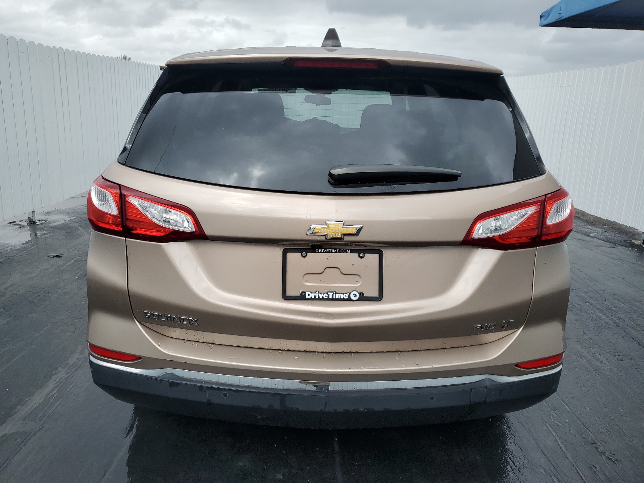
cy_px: 242
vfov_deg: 53.1
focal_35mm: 26
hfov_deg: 67.3
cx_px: 322
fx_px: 484
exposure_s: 1/1667
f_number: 1.5
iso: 50
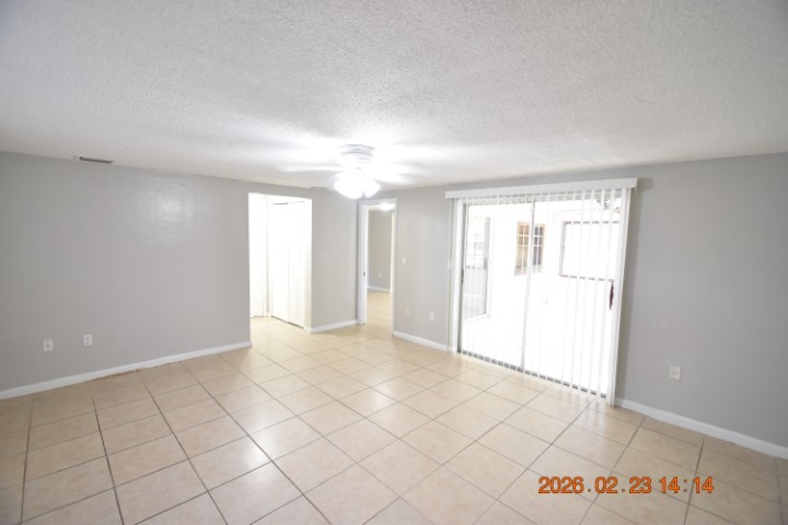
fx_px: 328
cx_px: 394
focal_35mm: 15
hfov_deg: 100.4
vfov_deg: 77.3
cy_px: 262
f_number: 3.5
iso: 800
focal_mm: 10
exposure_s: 1/30
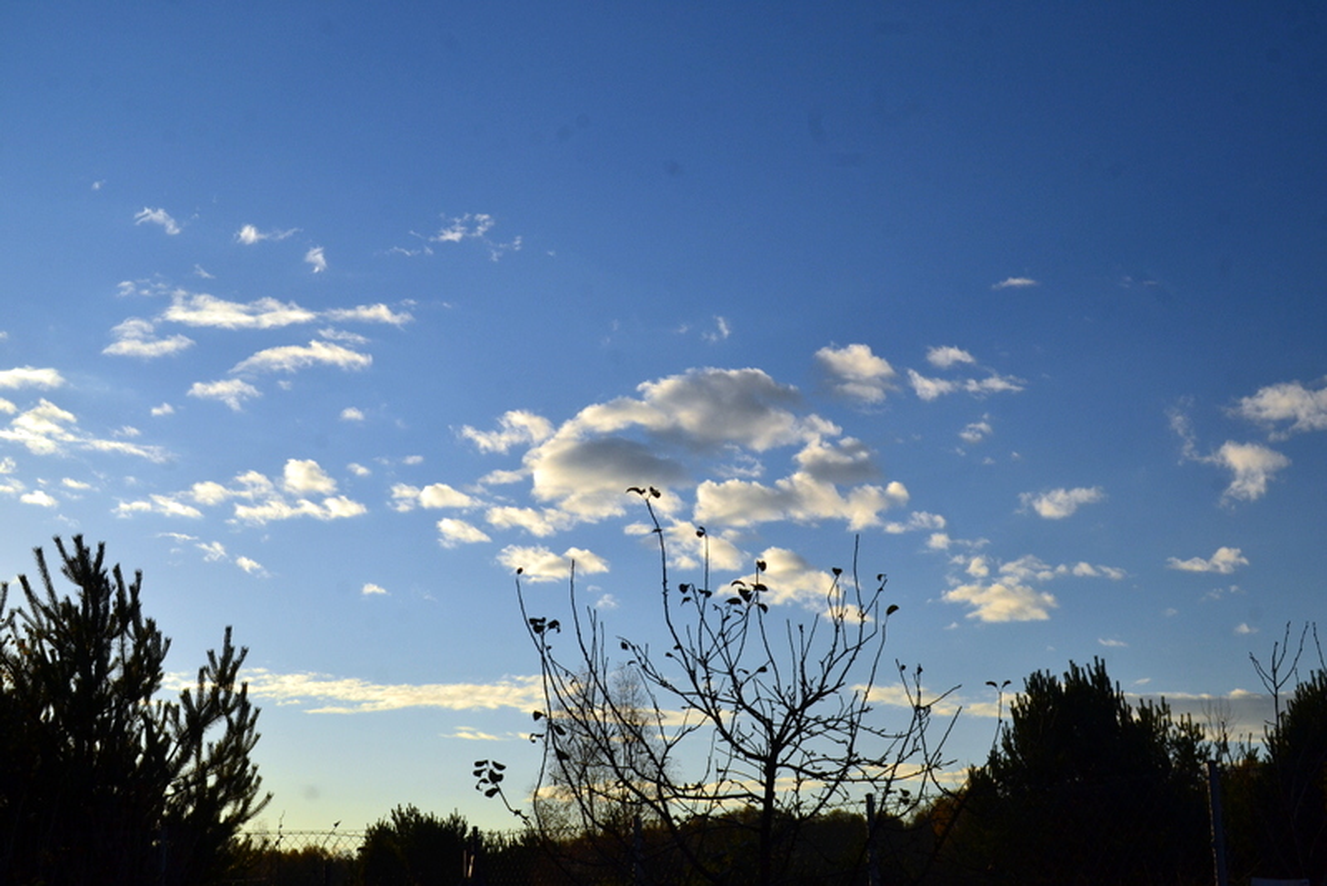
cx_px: 664
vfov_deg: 28.1
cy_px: 443
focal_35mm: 48
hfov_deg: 41.1
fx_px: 1770
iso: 400
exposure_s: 1/400
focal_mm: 32
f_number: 11
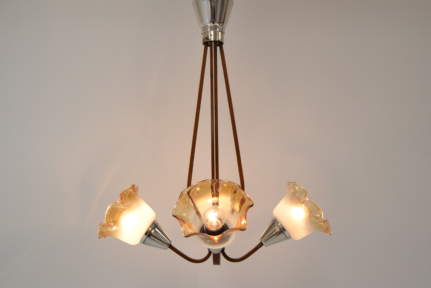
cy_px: 144
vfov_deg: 34.3
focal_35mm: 39
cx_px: 216
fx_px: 467
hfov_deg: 49.5
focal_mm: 26
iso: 1600
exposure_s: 1/250
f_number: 8
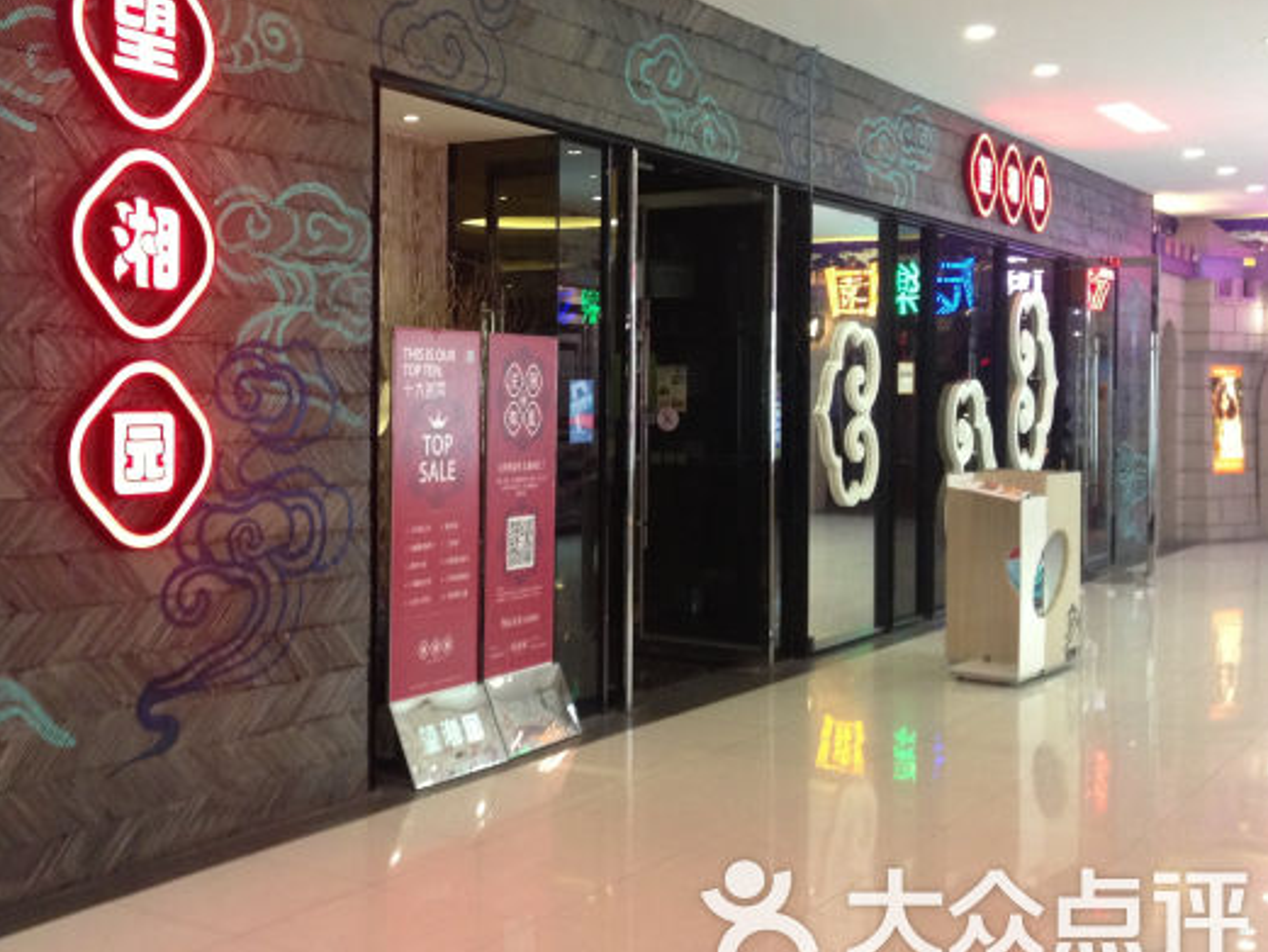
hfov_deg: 40.1
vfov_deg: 30.8
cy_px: 405
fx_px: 1722
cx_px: 460
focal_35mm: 47
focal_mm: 4.28
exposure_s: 1/20
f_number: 2.4
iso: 200
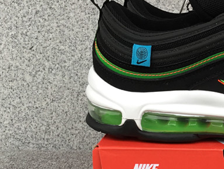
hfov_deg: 24.9
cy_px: 119
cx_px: 245
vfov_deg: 20.1
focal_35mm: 73
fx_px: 473
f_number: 2.4
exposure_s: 1/100
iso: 40
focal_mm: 3.3
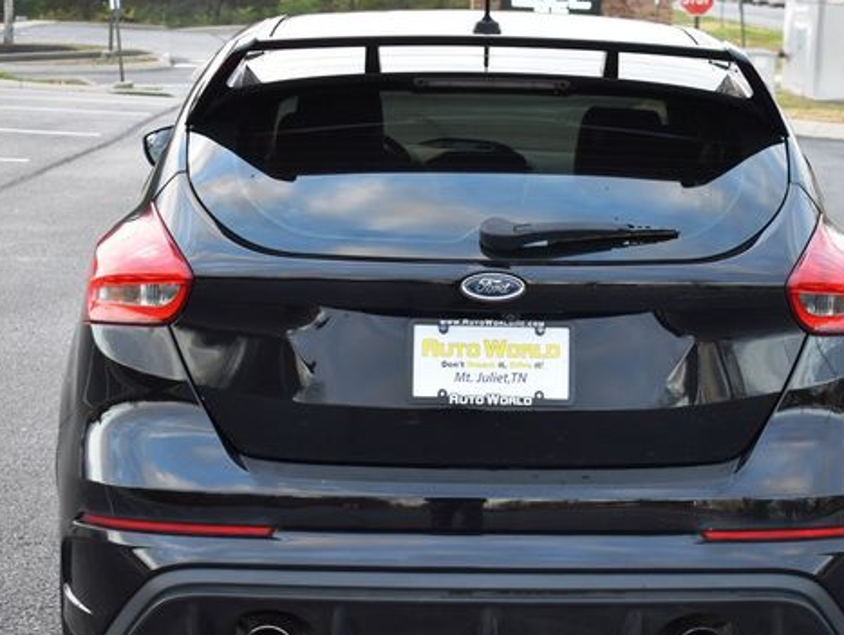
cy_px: 352
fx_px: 1928
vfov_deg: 18.7
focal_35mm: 79
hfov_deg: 24.6
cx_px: 539
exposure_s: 1/125
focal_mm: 40
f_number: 4.8
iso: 900
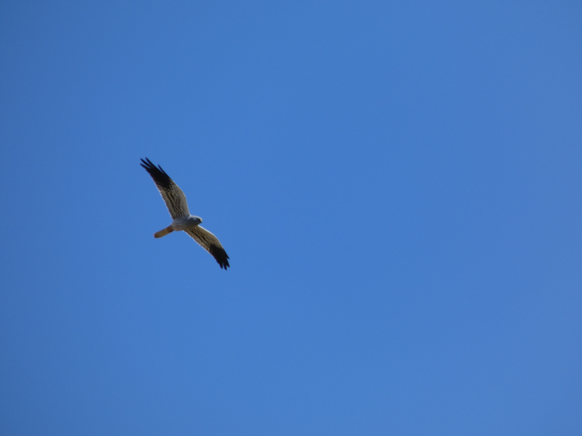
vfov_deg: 1.8
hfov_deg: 2.4
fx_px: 13904
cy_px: 218
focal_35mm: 827
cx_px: 291
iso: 80
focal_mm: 148.1
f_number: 5.6
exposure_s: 1/500
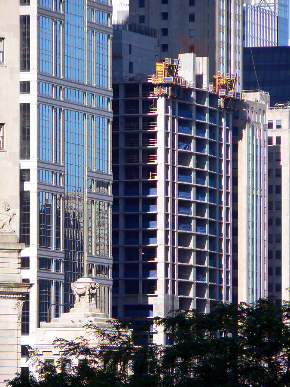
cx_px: 145
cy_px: 194
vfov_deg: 4.6
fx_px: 4826
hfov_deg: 3.4
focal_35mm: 432
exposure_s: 1/500
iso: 80
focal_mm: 72
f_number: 4
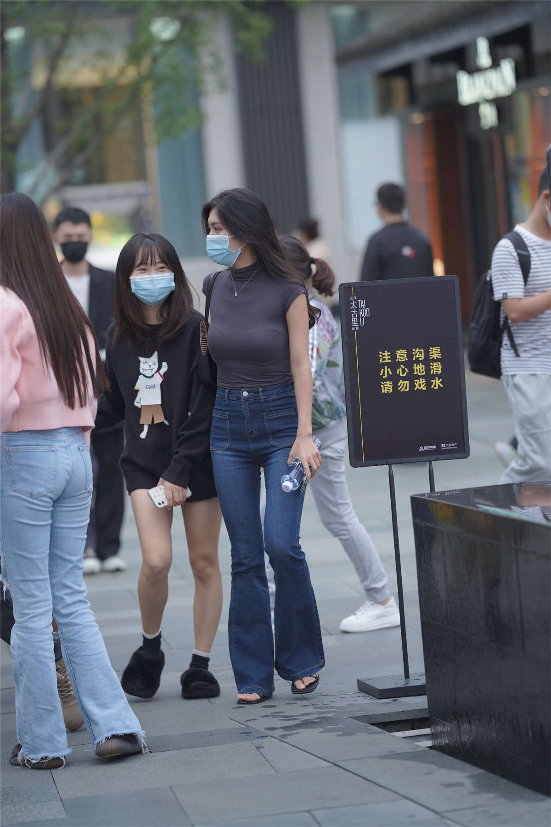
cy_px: 414
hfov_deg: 10.2
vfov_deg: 15.2
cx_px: 276
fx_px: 3099
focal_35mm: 135
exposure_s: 1/500
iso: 640
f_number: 2.2
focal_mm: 135
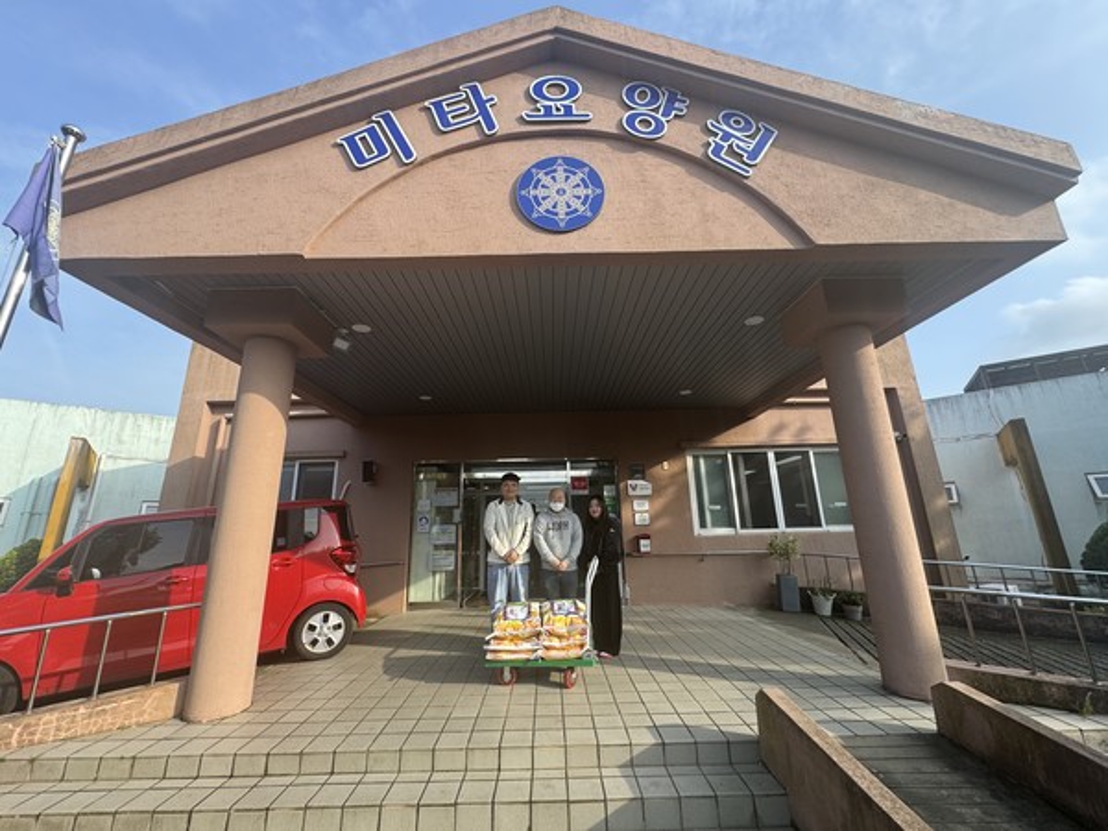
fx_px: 448
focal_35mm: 14
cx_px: 554
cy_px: 416
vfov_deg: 85.7
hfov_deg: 102.1
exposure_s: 1/299
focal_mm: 2.22
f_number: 2.2
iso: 40
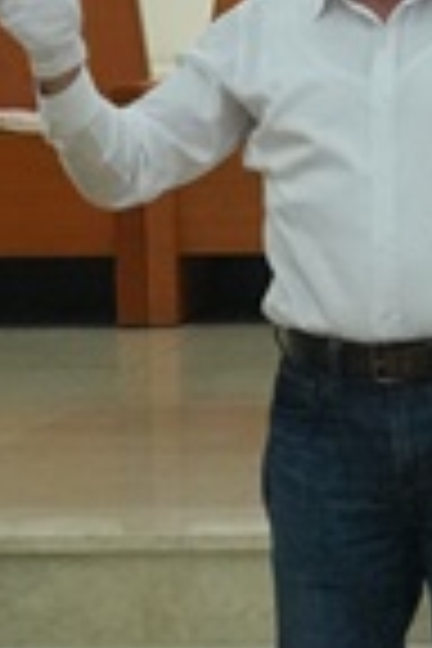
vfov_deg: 6.0
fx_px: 6167
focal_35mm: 343
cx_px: 765
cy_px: 421
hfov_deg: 4.0
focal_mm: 43
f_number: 6.3
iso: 3200
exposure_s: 1/200
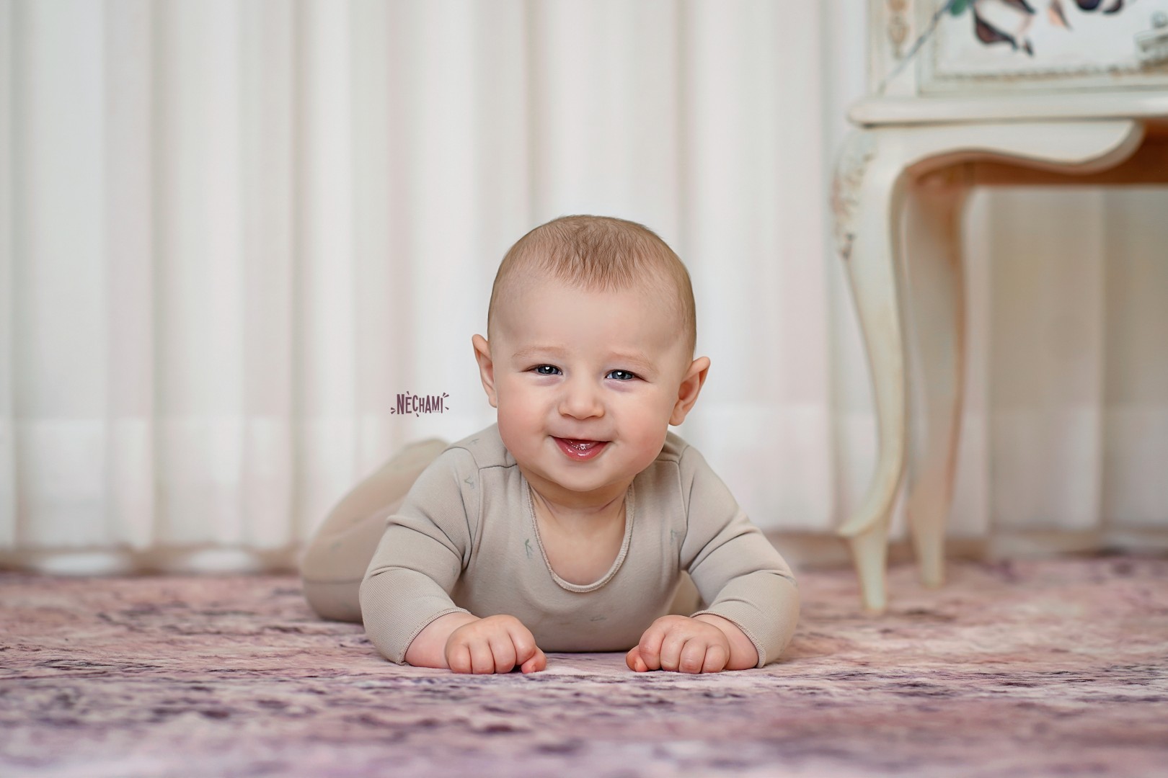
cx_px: 584
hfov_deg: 23.9
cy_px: 389
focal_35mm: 85
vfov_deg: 16.1
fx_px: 2758
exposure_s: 1/125
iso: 80
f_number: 3.2
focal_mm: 85
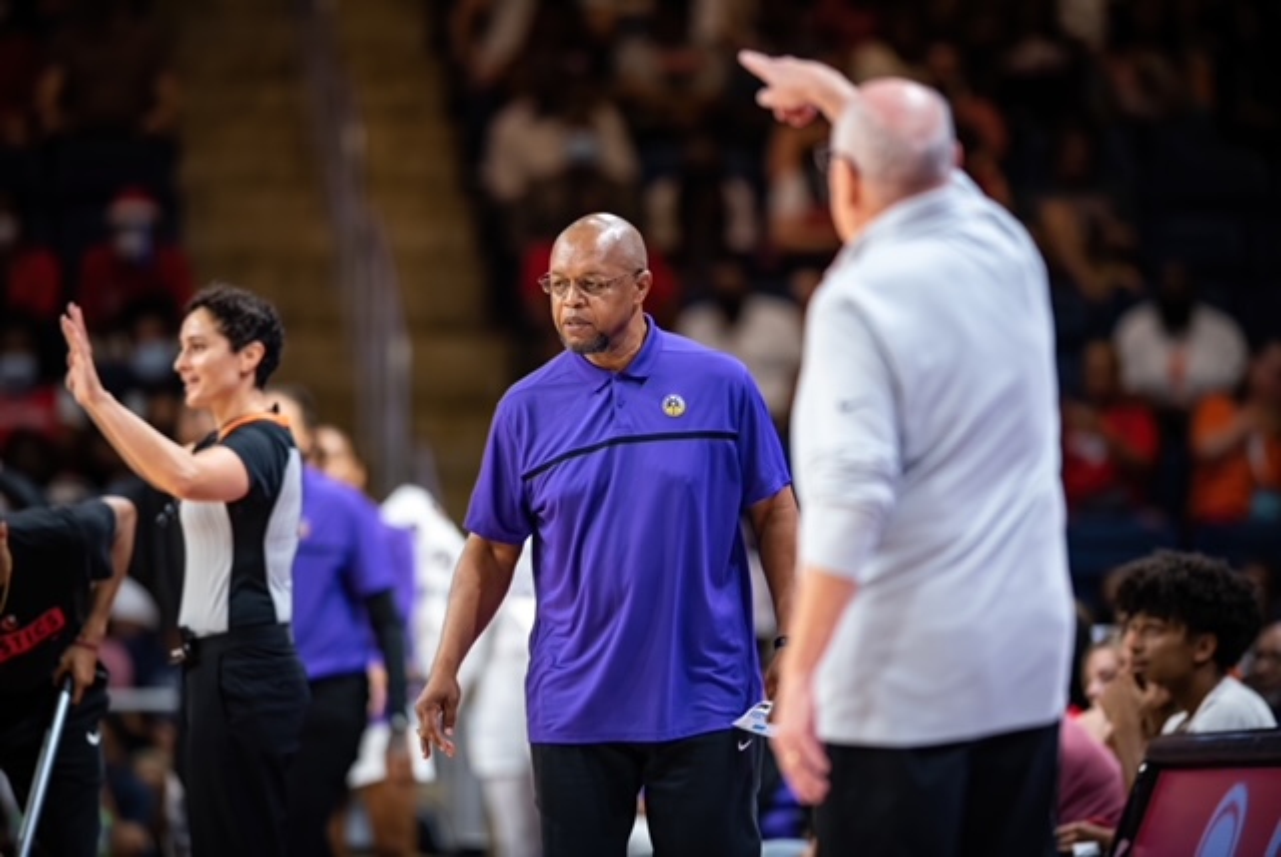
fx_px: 10684
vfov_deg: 4.6
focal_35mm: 300
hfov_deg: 6.9
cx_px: 640
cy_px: 428
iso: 3200
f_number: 2.8
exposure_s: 1/400
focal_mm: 300
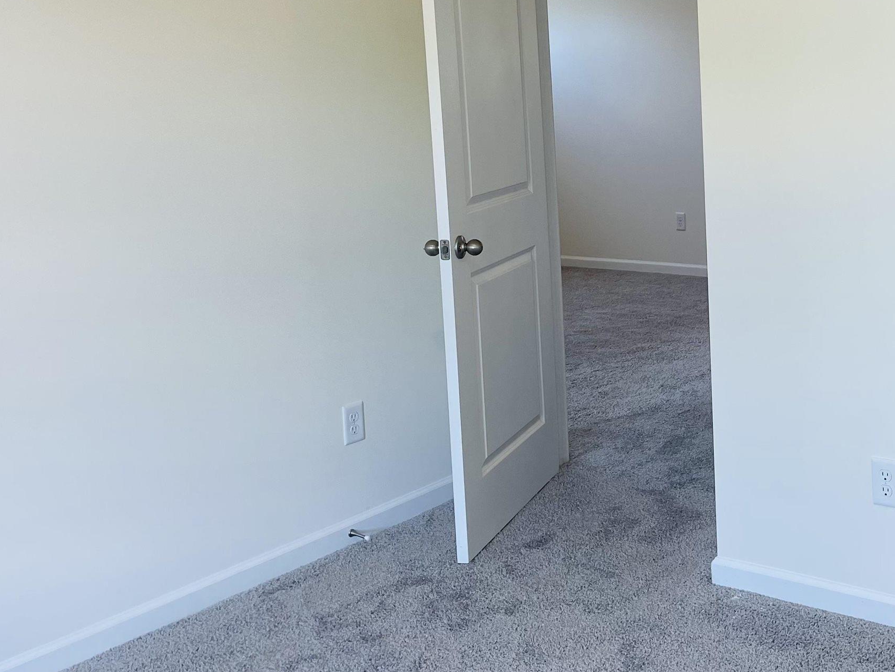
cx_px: 706
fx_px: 1215
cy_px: 212
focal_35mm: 47
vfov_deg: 30.6
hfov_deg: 39.0
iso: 64
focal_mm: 4.2
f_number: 1.6
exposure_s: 1/120
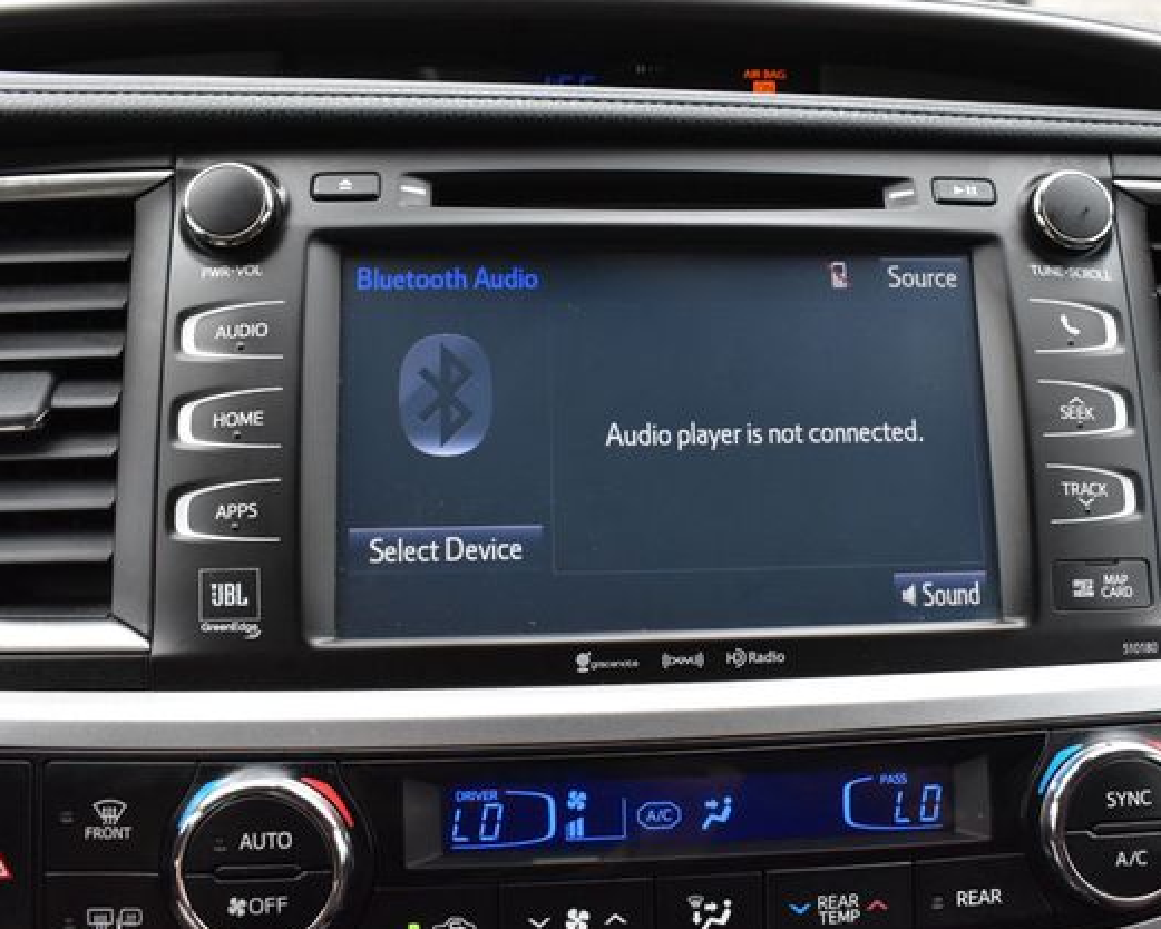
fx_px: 1306
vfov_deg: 39.2
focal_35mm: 38
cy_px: 472
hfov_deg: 47.7
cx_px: 675
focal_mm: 22
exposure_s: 1/200
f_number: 10
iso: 2500
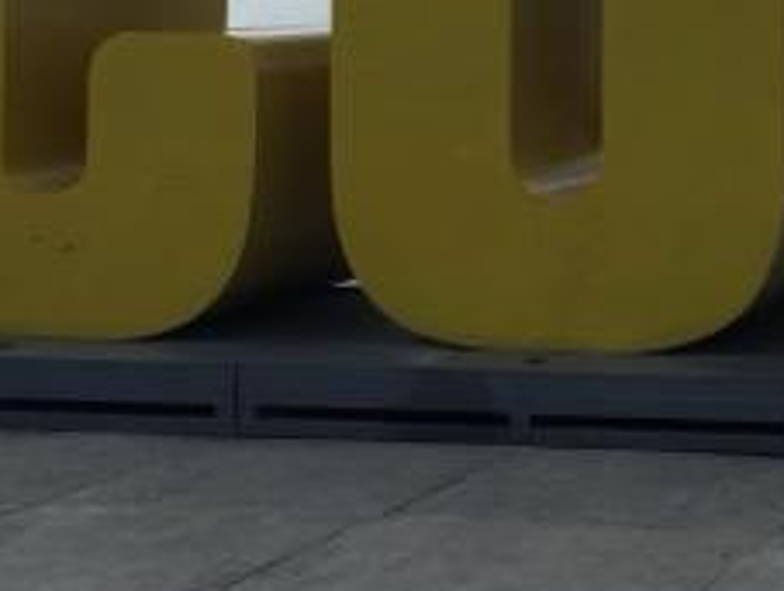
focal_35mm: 102
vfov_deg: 14.2
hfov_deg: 18.3
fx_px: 2314
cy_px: -97
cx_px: 936
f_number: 2.2
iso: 32
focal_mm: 4.15
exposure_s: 1/1883
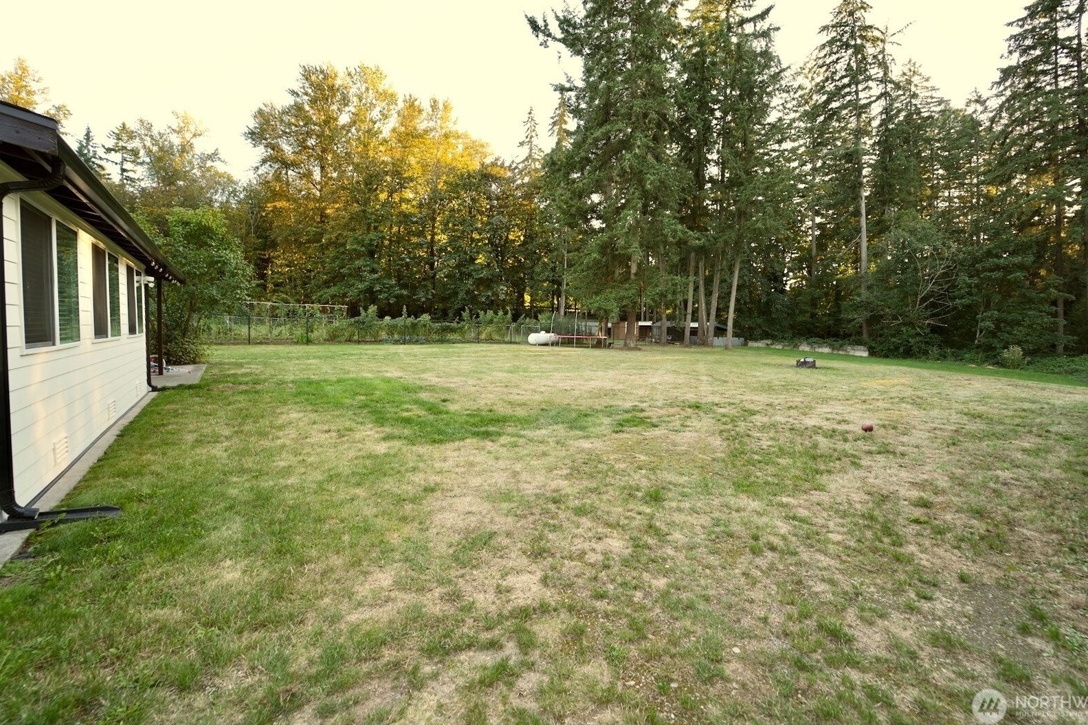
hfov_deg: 100.4
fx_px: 453
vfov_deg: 77.3
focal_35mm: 15
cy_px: 344
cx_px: 557
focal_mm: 14
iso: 100
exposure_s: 1/60
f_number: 4
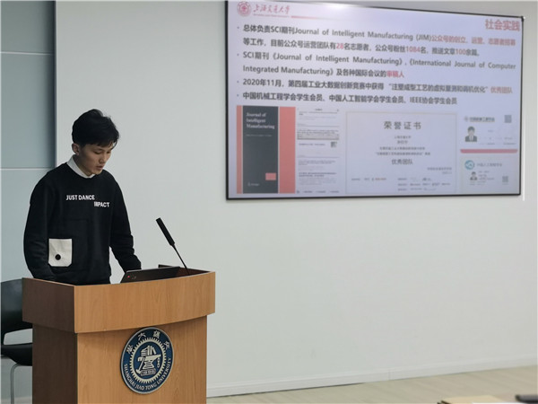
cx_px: 269
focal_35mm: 62
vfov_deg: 23.7
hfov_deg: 31.2
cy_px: 202
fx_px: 964
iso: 125
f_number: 1.6
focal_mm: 5.56
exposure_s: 1/100
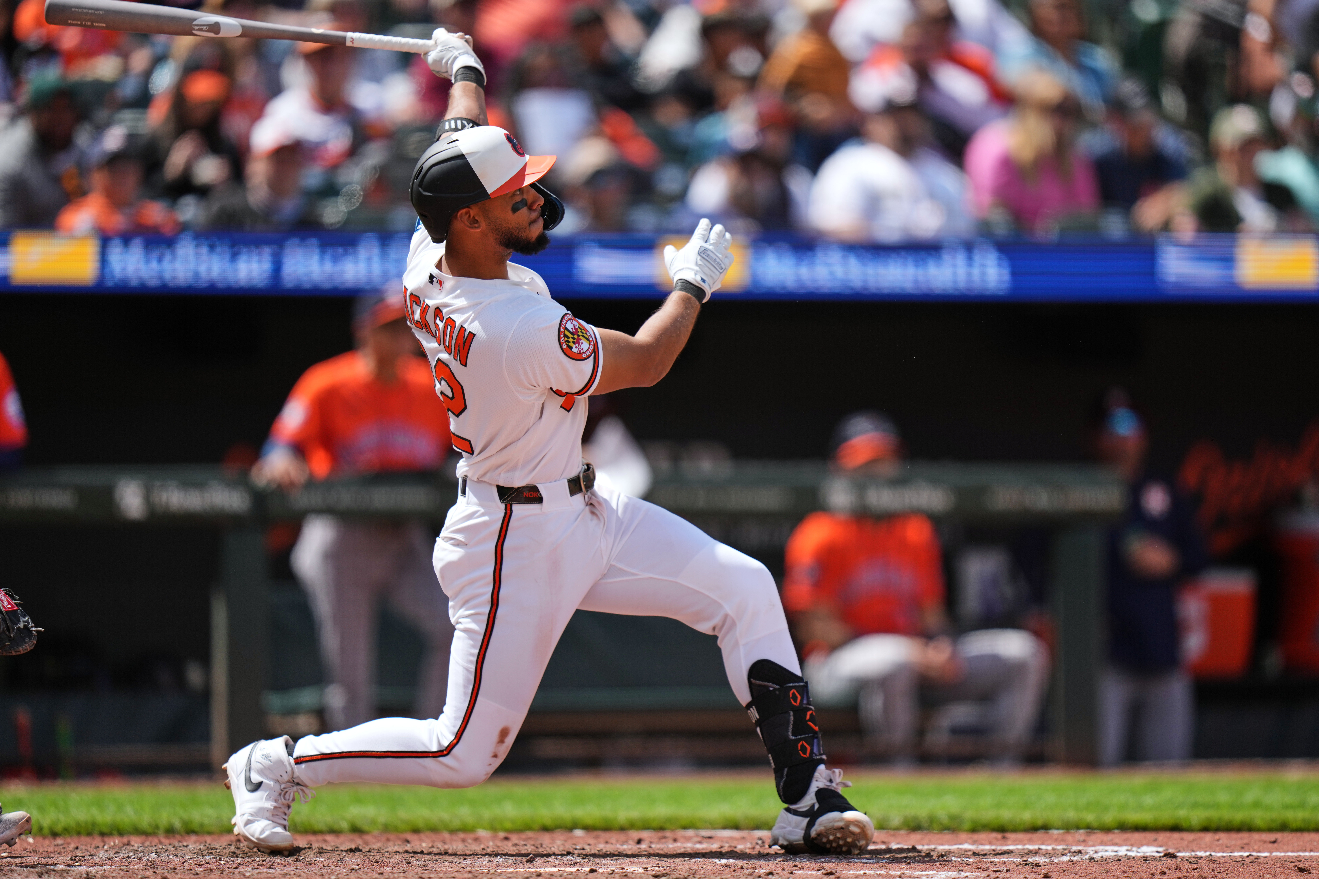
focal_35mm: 401
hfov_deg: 5.1
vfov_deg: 3.4
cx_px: 660
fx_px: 14692
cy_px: 439
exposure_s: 1/3200
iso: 200
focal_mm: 400
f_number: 2.8
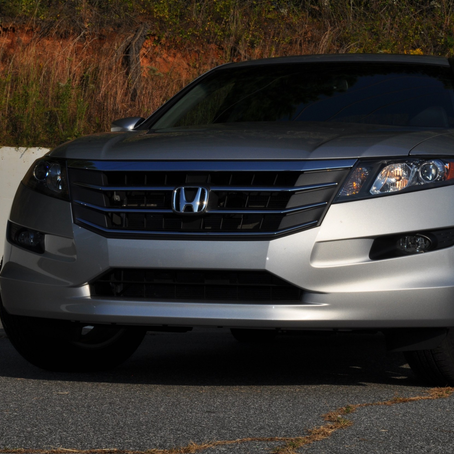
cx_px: 272
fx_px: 1424
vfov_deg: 18.1
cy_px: 227
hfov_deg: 18.1
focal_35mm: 96
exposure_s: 1/200
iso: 200
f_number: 22
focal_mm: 50
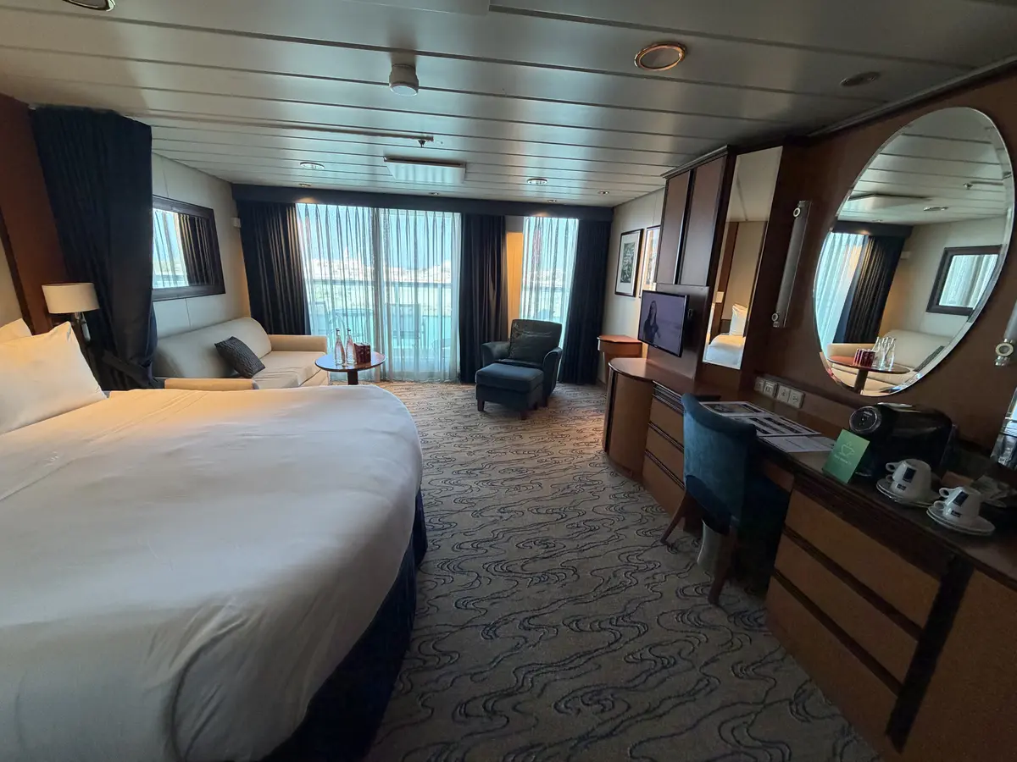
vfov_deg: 85.7
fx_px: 411
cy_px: 381
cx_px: 508
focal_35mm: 14
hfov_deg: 102.1
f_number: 2.2
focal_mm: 2.22
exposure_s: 1/94
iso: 320
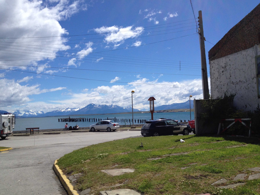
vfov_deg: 40.7
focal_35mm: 35
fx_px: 263
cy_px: 98
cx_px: 130
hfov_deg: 52.6
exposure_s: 1/3690
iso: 50
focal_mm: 4.28
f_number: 2.4
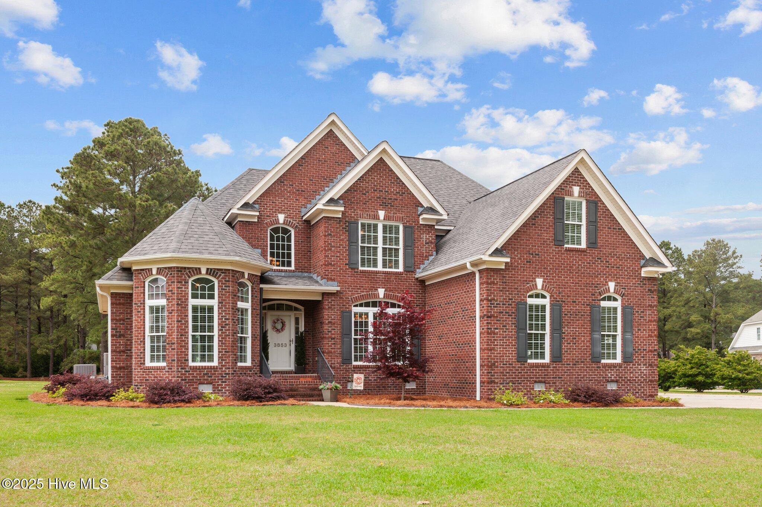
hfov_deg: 58.8
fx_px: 677
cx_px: 381
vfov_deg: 41.1
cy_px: 254
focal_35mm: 32
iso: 400
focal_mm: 32
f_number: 10
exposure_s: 1/400
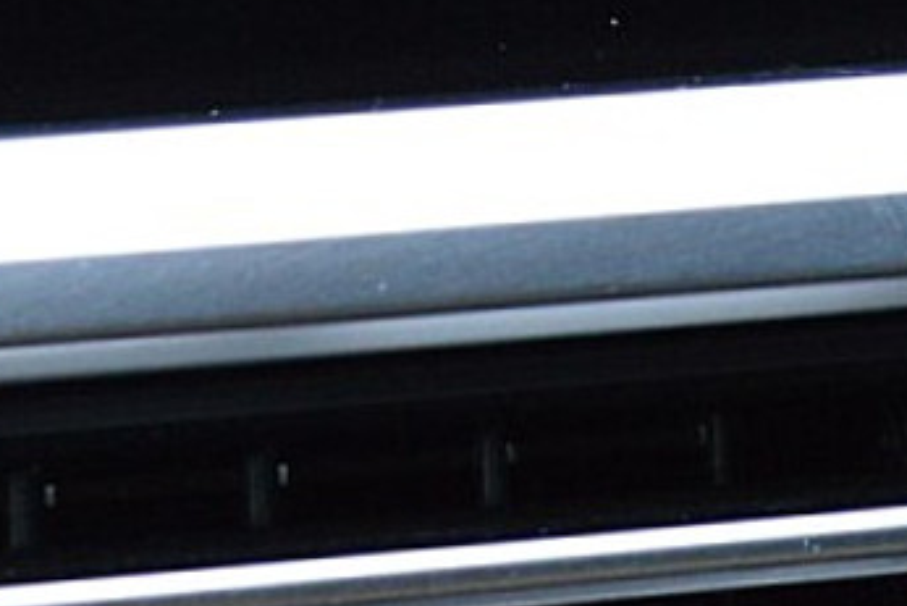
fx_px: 5665
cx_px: 988
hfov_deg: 9.1
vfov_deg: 5.9
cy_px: -860
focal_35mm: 225
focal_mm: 27
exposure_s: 1/60
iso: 800
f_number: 7.1
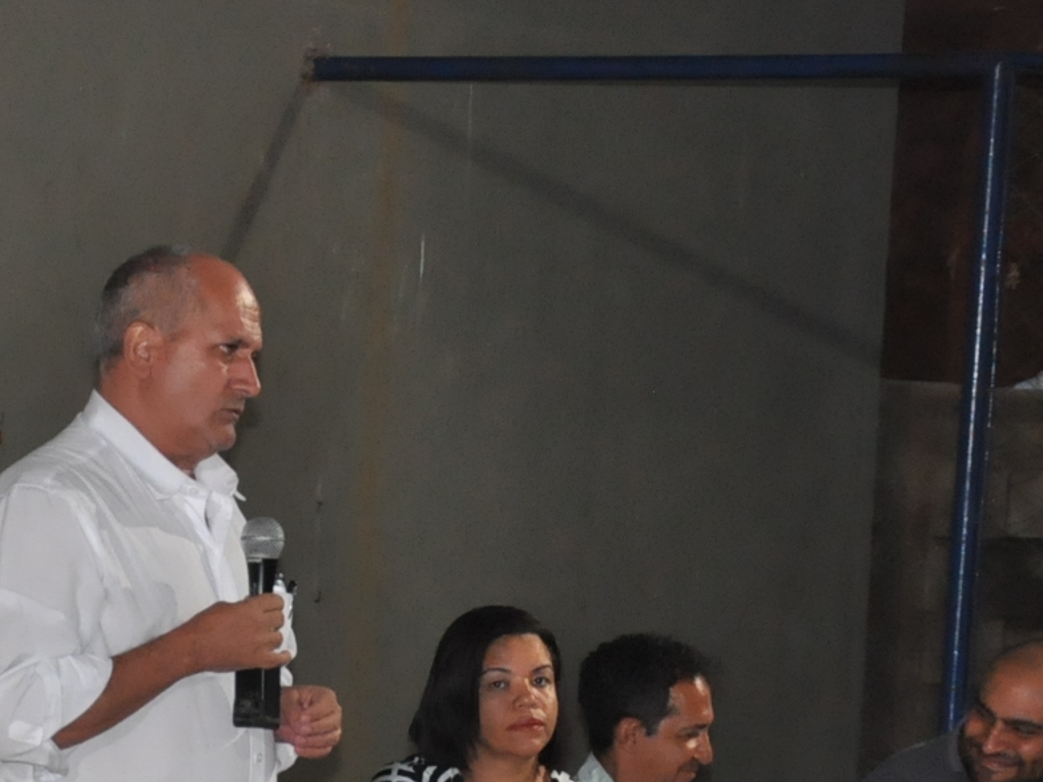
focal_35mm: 197
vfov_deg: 7.5
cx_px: 81
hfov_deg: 10.0
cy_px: 775
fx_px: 5936
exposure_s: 1/60
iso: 2000
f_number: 5
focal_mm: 50
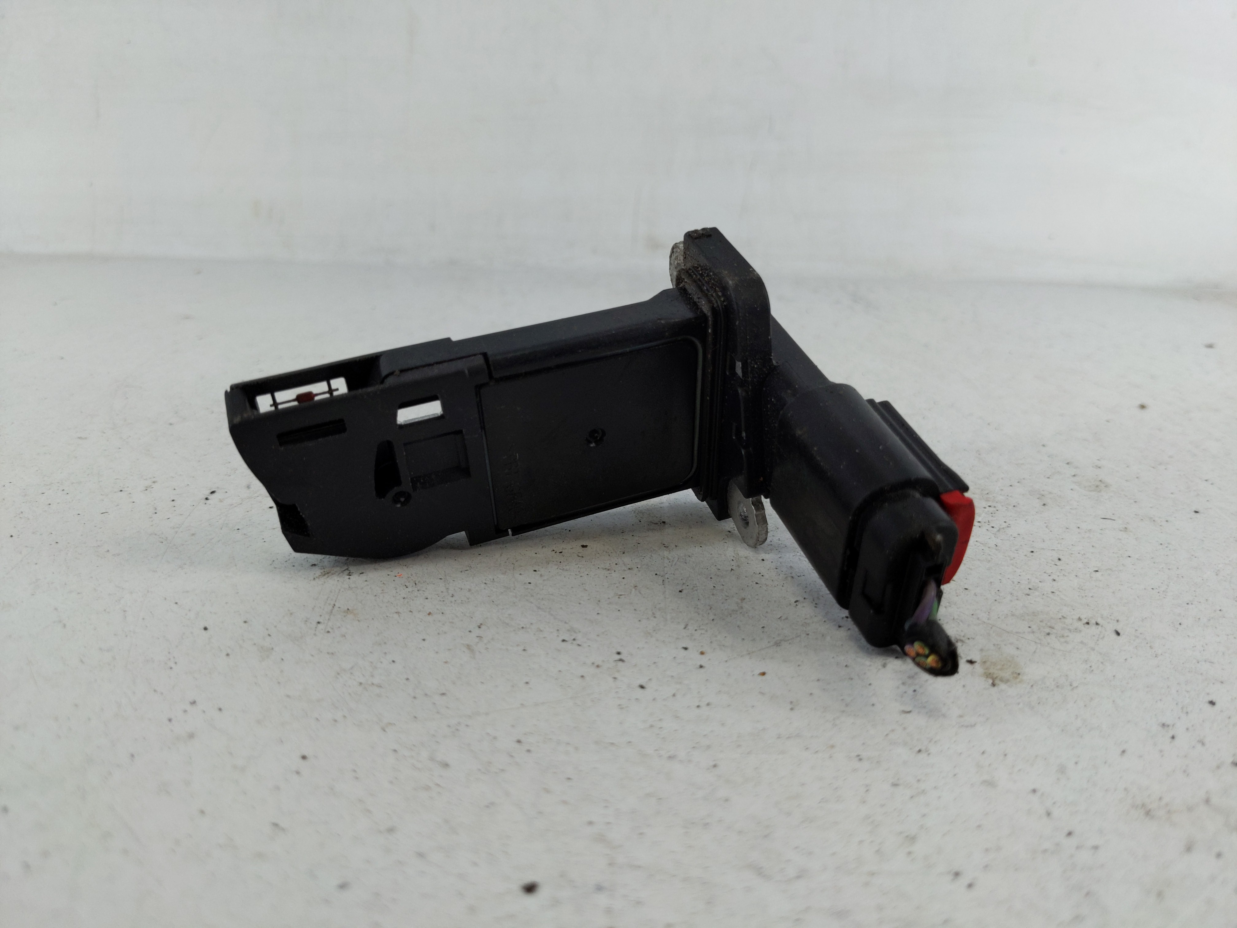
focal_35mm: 25
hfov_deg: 69.4
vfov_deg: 54.9
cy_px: 464
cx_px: 618
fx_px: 893
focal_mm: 4.38
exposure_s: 1/124
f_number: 1.73
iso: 57
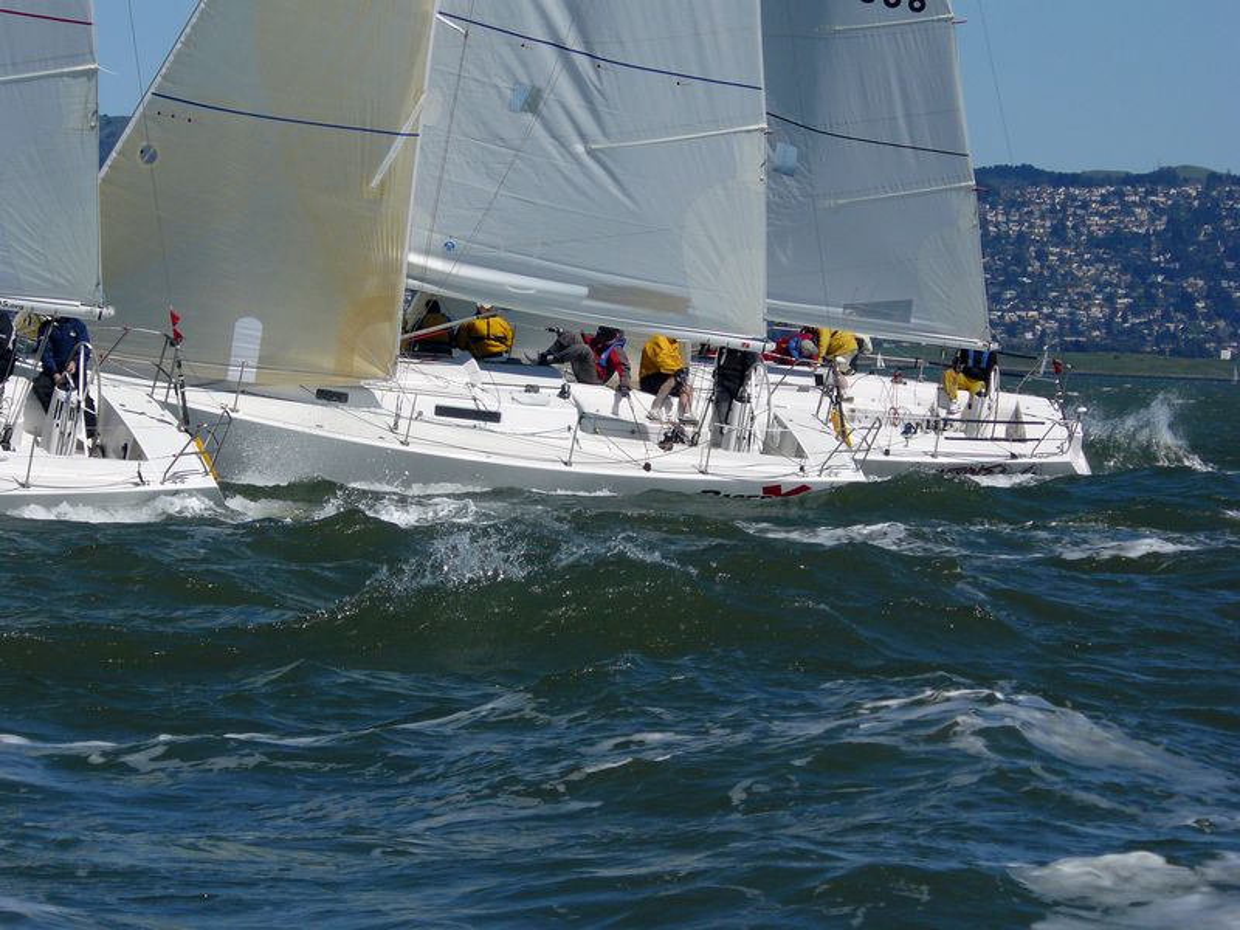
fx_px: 8346
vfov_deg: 6.4
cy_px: 465
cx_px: 620
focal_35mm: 233
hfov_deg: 8.5
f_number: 5.6
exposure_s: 1/1300
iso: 100
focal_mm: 38.9
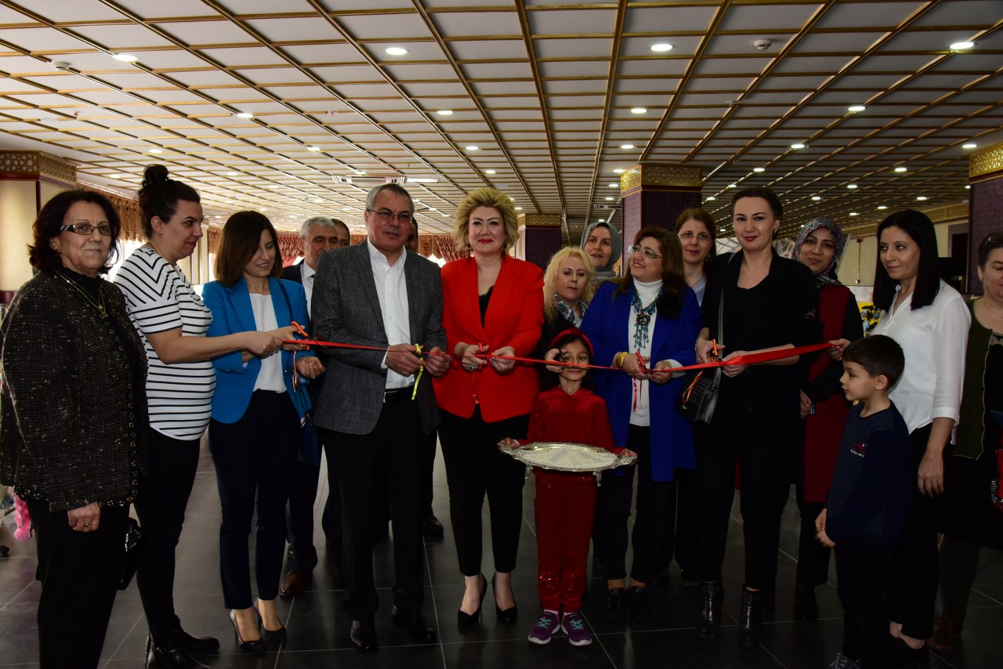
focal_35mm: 30
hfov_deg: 61.9
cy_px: 334
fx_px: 836
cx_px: 502
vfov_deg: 43.6
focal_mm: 30
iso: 2000
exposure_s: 1/60
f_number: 9
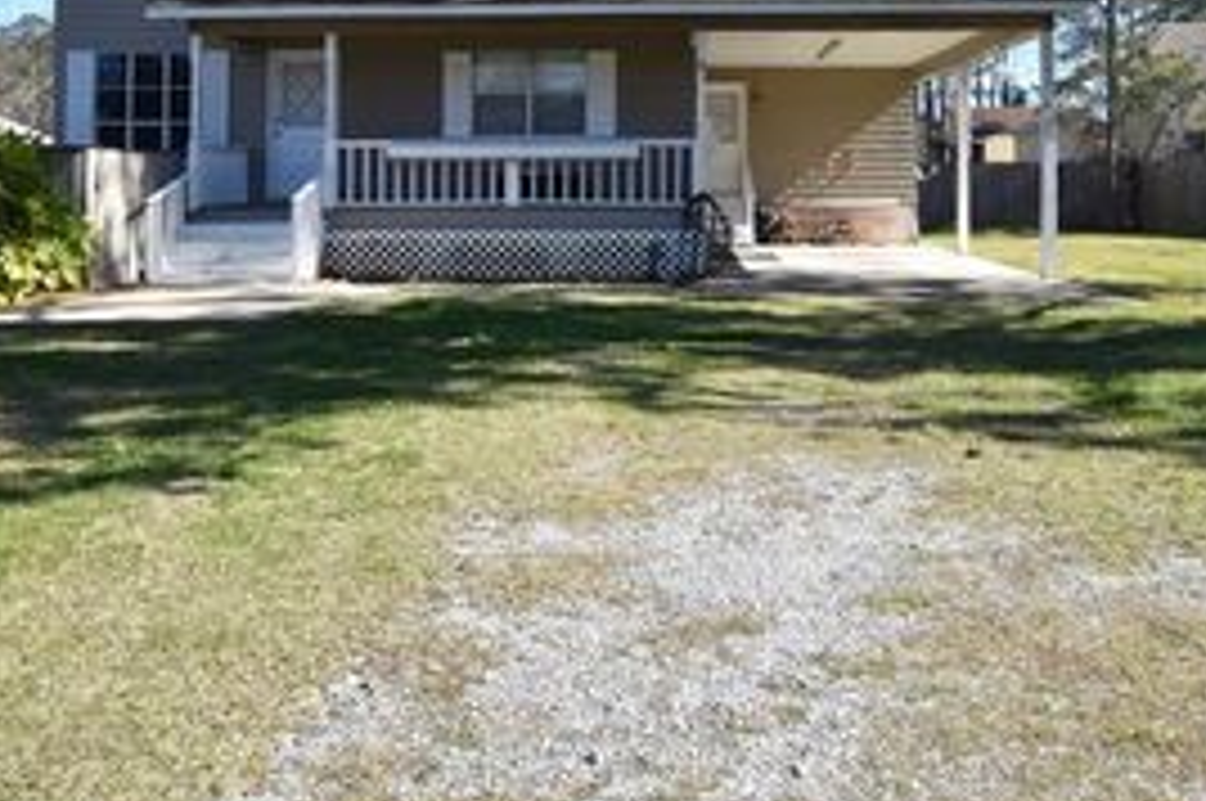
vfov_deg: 43.0
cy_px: 106
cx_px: 580
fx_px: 937
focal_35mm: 28
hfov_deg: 65.5
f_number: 7.1
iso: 200
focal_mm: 10
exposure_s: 1/250
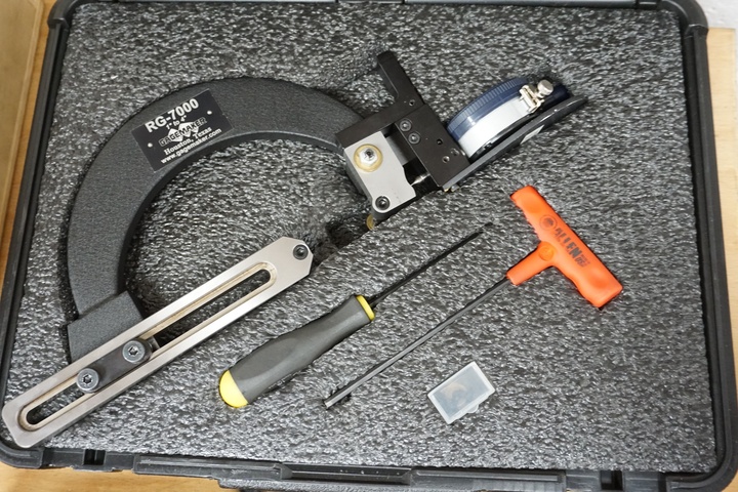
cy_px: 246
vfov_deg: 38.4
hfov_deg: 55.1
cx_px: 369
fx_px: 707
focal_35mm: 34
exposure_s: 1/60
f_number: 4
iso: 2000
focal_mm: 23
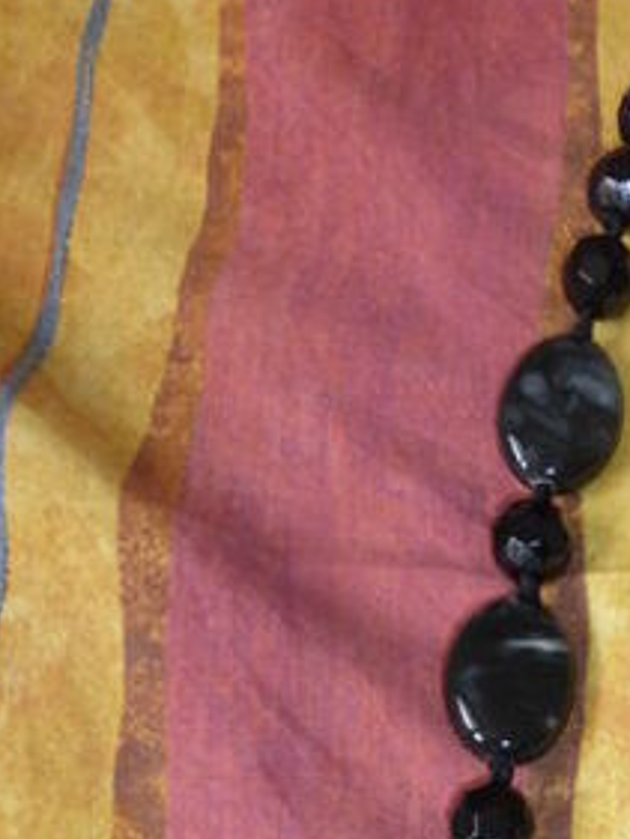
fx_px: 1382
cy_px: 920
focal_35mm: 57
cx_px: 711
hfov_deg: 23.9
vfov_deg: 30.3
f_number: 3.3
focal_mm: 4.3
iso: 320
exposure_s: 1/60
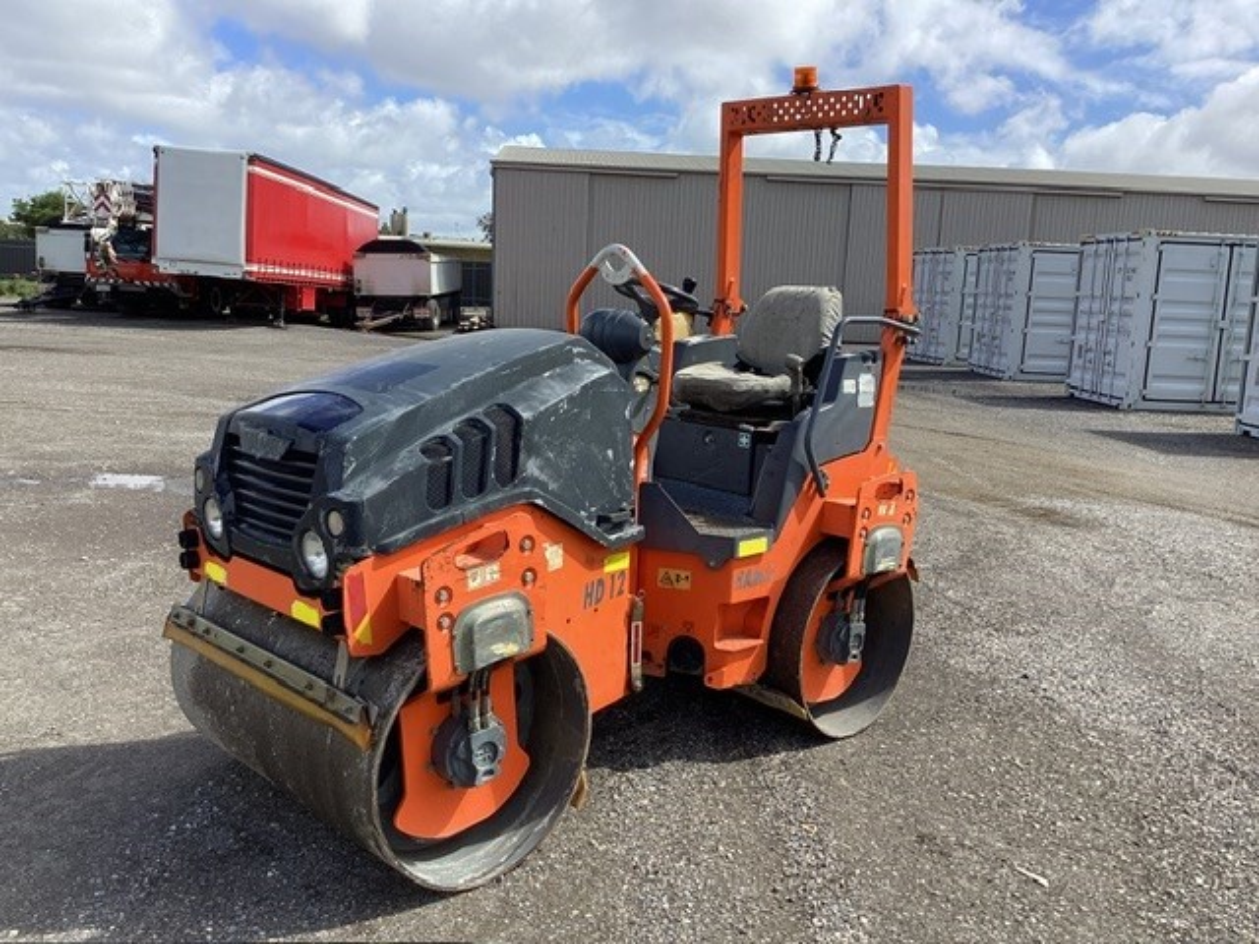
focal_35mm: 31
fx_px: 1127
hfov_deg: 58.4
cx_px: 630
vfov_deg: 45.4
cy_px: 472
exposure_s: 1/831
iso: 25
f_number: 2.4
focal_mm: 3.3
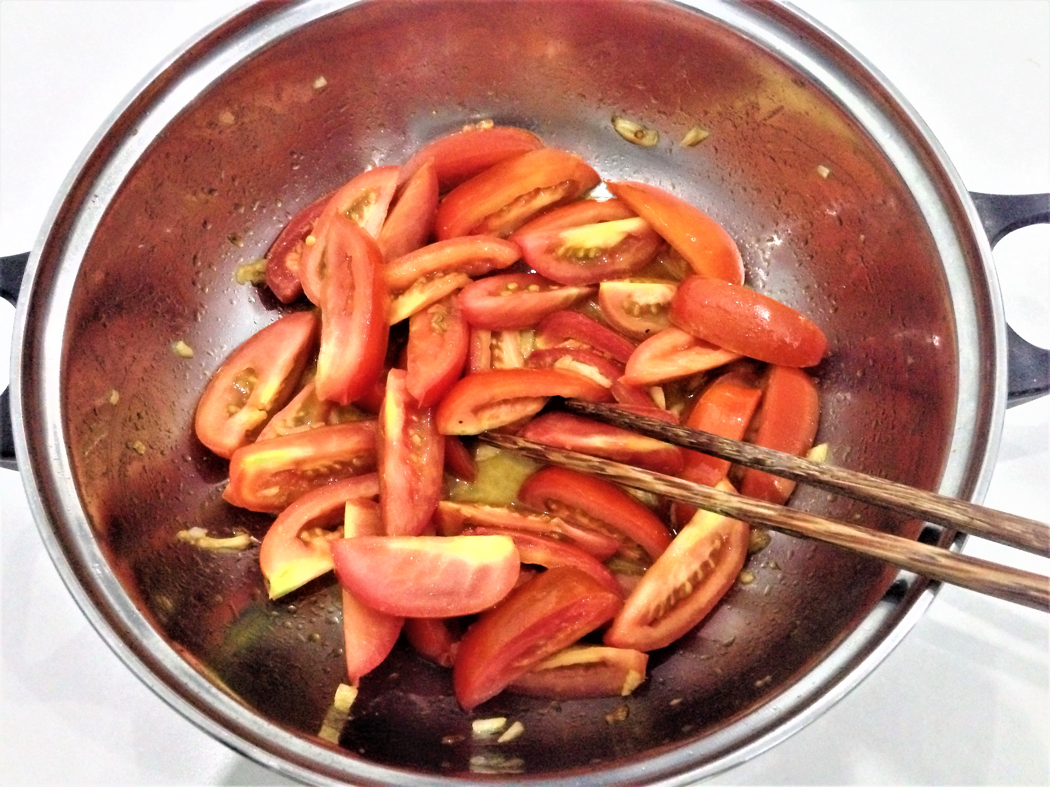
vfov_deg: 42.9
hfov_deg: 55.4
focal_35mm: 33
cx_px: 525
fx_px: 1001
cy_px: 394
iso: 800
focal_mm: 4.12
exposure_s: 1/15
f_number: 2.4
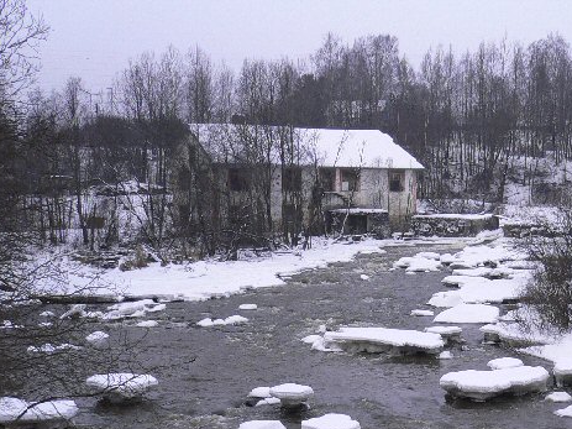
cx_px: 392
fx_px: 925
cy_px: 304
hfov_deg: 34.0
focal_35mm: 56
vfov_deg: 25.9
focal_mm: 5.8
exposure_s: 1/100
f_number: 2.8
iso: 80
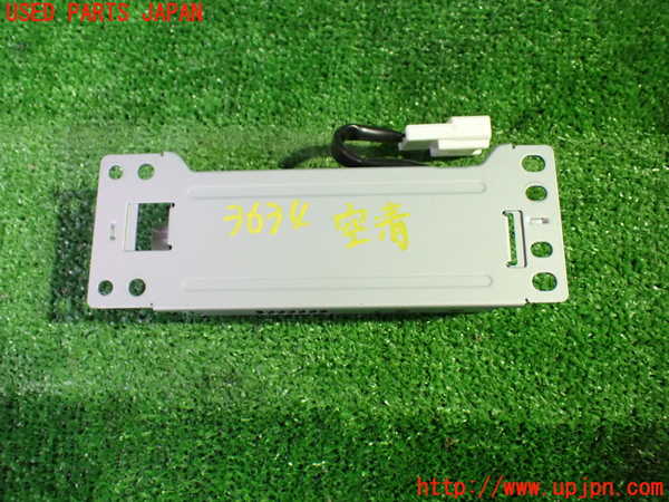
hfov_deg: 60.0
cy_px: 251
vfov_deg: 46.8
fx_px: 580
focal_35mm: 30
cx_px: 334
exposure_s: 1/50
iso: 800
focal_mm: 5.4
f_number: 2.3
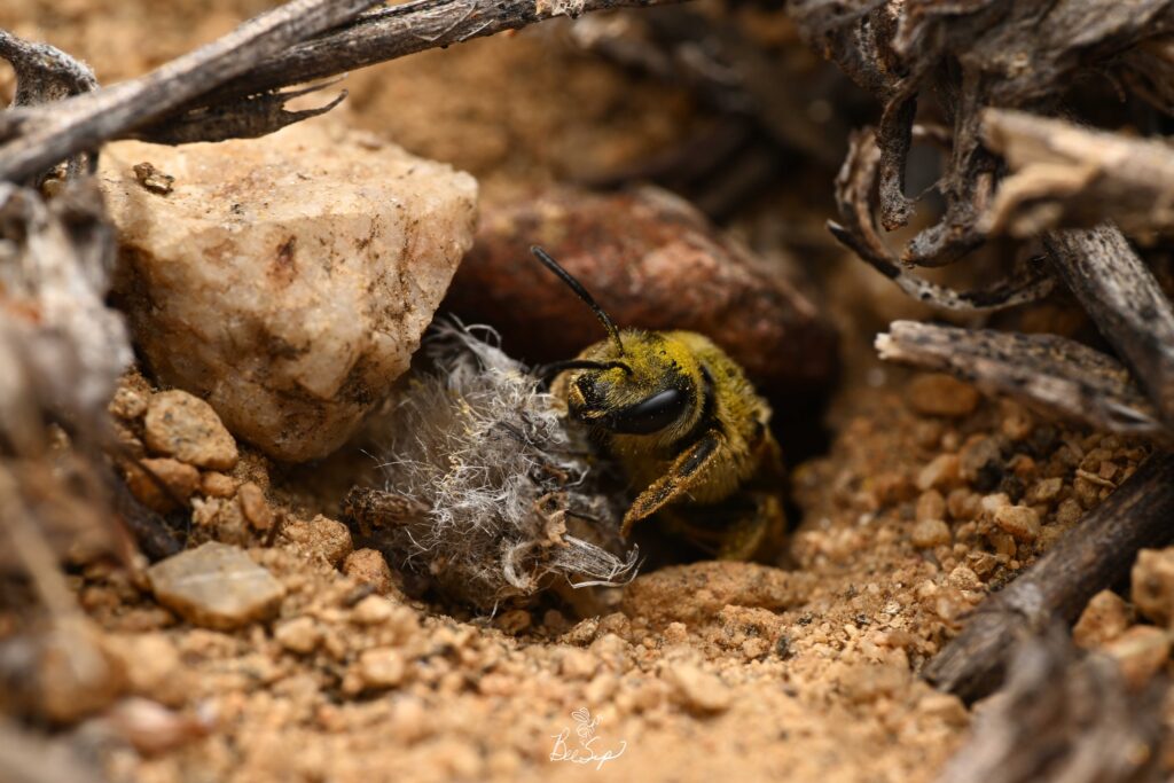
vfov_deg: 13.0
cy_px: 392
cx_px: 587
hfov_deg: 19.5
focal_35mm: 105
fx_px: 3424
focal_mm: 105
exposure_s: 1/250
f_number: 14
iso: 100
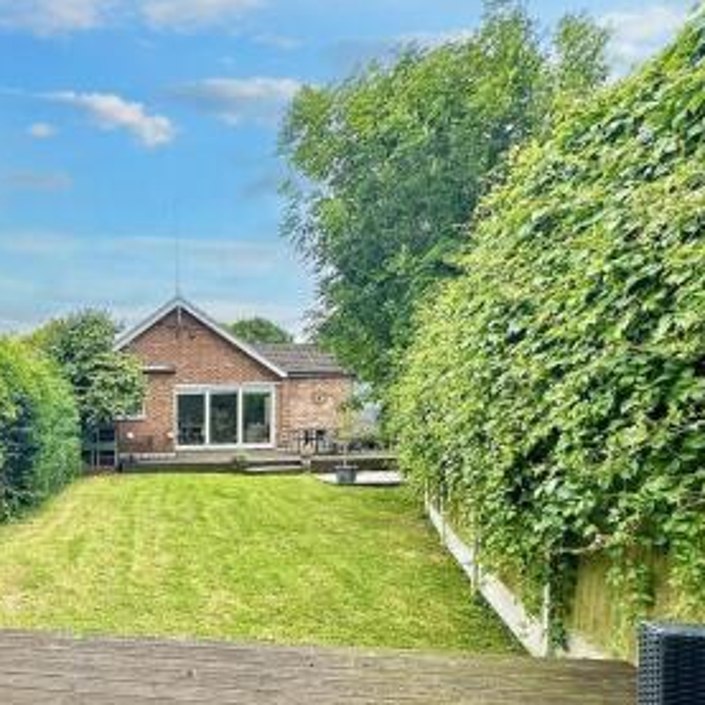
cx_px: 83
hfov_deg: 53.9
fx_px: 599
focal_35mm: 26
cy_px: 470
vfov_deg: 59.5
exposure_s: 1/764
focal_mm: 2.2
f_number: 2.2
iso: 40
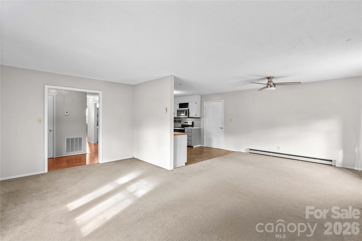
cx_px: 181
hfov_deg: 96.8
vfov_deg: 73.7
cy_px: 120
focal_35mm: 16
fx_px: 161
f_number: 8
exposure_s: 1
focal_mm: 16
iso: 100
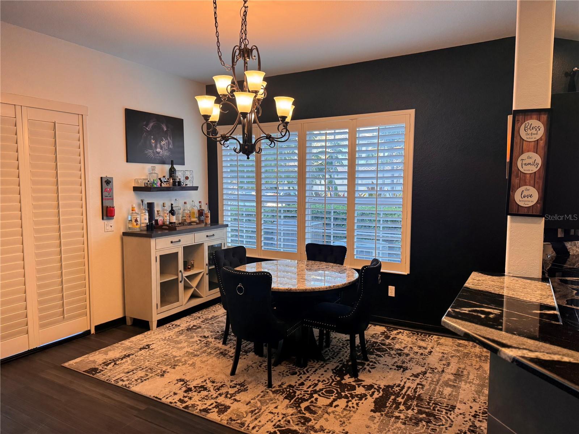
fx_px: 401
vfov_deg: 56.8
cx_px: 290
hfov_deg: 71.6
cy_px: 217
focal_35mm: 24
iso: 125
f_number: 1.78
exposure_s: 1/60
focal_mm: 6.76
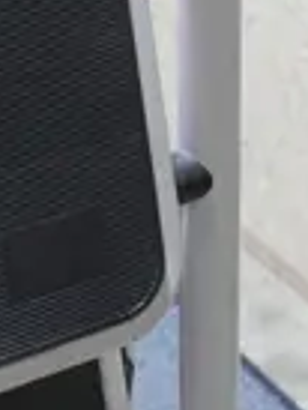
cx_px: -289
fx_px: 2476
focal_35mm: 209
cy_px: 54
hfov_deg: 6.9
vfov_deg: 9.4
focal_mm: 14
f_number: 3.5
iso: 640
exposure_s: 1/60
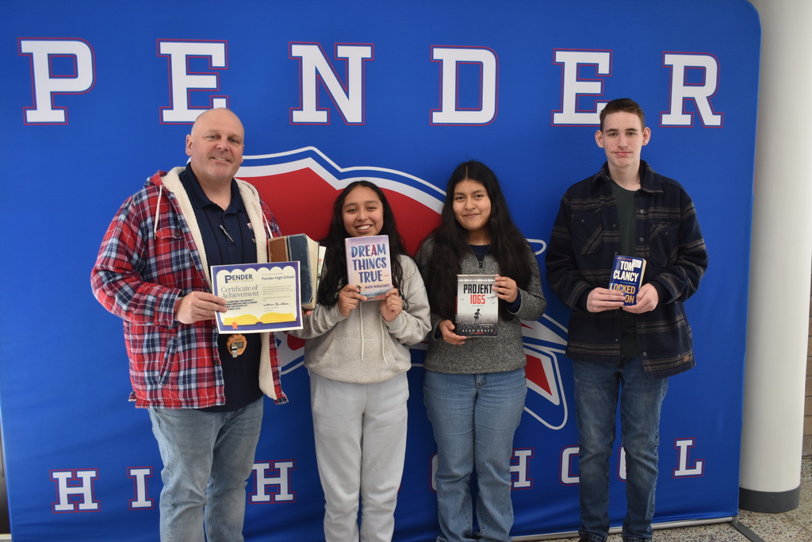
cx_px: 406
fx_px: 778
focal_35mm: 34
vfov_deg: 38.4
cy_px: 271
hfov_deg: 55.1
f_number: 4.5
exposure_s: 1/80
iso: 400
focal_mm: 23
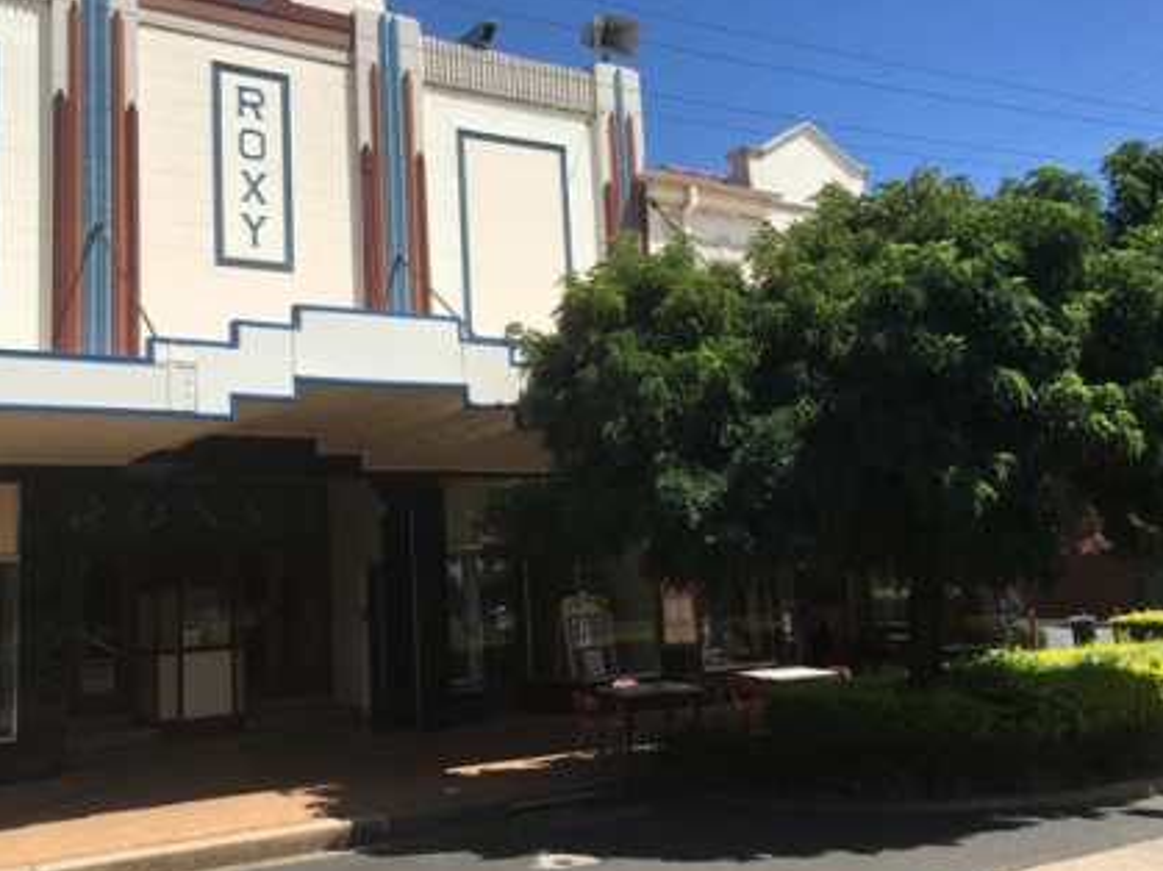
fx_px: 1209
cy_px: 386
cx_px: 472
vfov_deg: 39.6
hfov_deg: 51.1
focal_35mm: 36
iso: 25
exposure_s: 1/2262
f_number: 2.2
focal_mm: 4.15
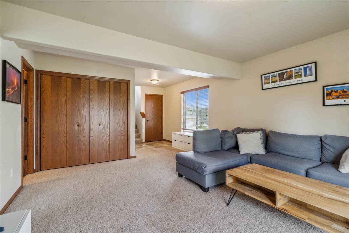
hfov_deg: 96.7
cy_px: 116
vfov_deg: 73.7
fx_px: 155
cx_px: 174
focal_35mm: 16
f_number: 8
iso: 800
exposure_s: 1/25
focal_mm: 16
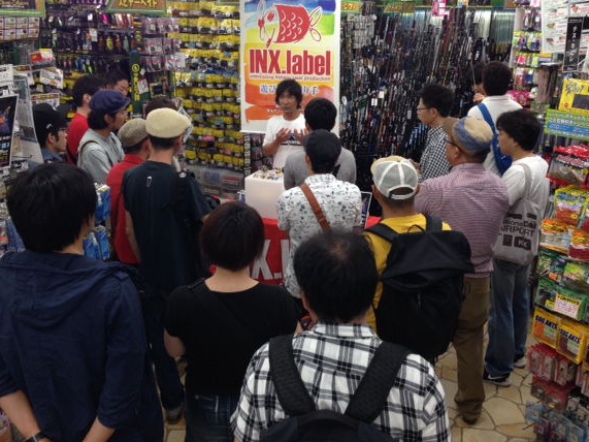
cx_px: 293
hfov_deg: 50.1
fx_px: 629
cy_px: 202
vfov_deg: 38.6
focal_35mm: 37
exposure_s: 1/60
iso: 50
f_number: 2.4
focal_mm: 4.12
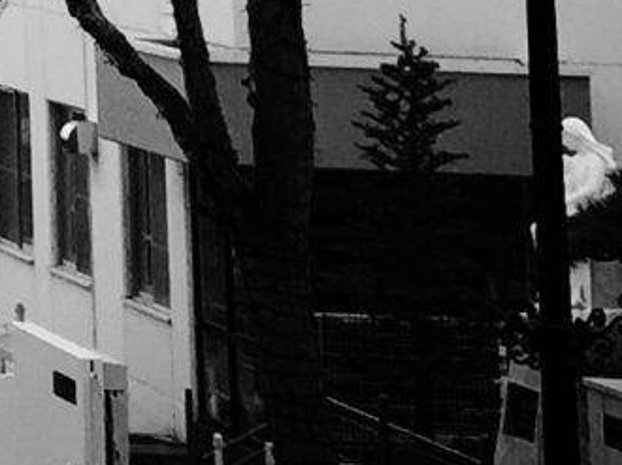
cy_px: -960
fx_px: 4040
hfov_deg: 7.9
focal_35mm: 225
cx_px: -1082
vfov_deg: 6.1
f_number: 2.2
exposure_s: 1/476
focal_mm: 4.15
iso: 32
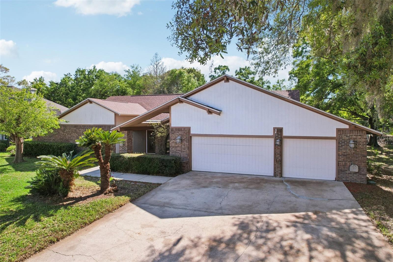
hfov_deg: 78.6
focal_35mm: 22
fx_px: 240
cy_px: 131
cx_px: 196
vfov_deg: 57.2
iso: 110
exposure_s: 1/1000
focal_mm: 8.4
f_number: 2.8
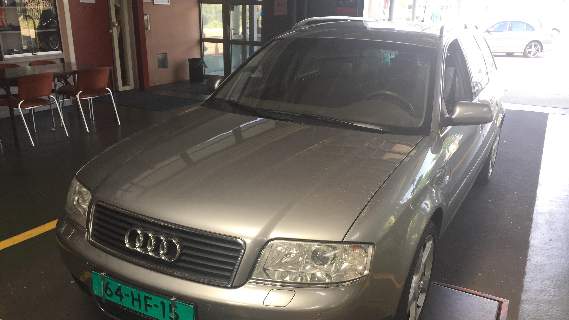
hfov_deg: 61.0
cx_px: 286
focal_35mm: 32
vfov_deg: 36.5
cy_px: 201
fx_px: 483
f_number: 2.2
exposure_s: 1/100
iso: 50
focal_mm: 4.15
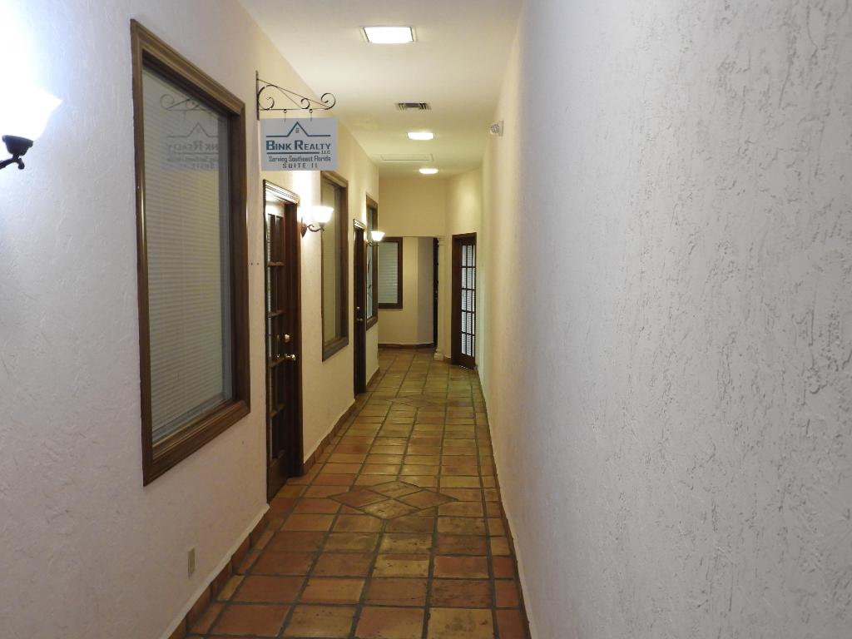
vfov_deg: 46.8
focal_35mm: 30
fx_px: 738
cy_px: 320
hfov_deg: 60.0
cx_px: 426
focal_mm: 5.4
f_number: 3.5
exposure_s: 1/20
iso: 400
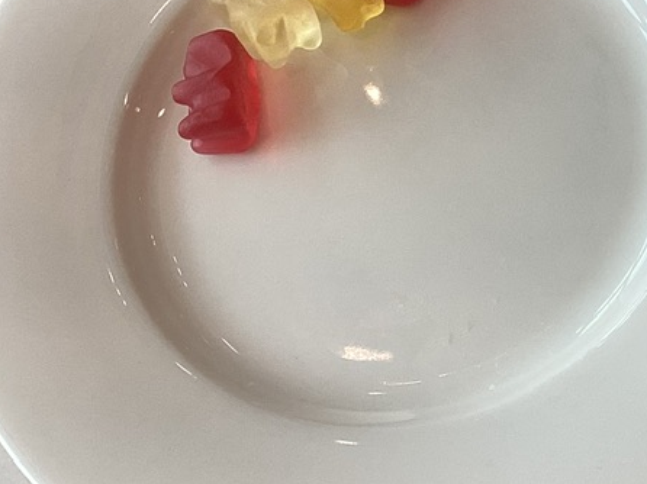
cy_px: 71
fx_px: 1663
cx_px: 704
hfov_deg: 21.0
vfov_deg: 16.4
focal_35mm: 89
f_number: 2.4
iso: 64
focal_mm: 3.3
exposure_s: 1/100
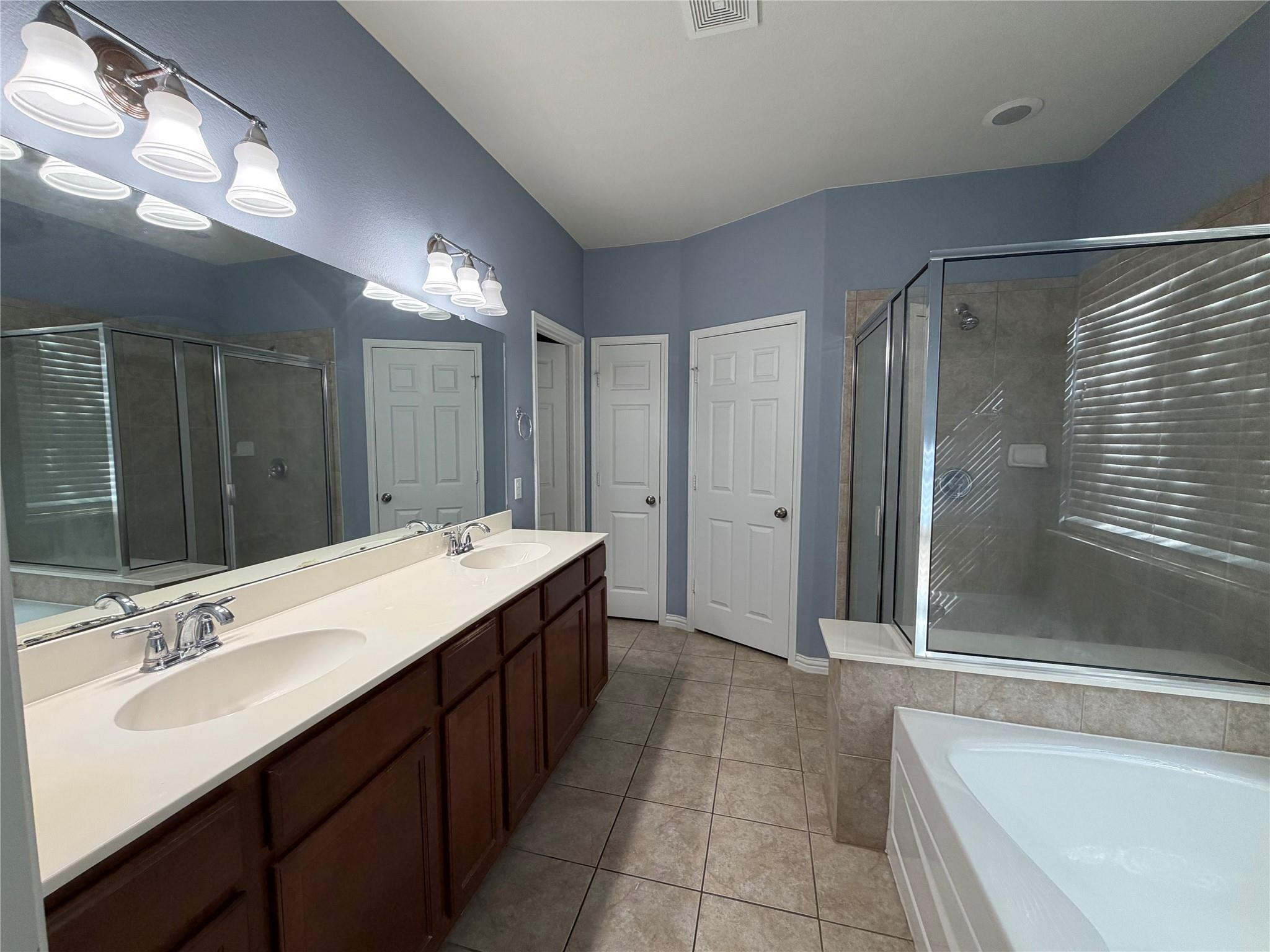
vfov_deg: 85.7
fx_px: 514
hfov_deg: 102.1
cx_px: 635
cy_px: 476
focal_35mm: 14
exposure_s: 1/120
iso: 200
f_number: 2.2
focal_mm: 2.22
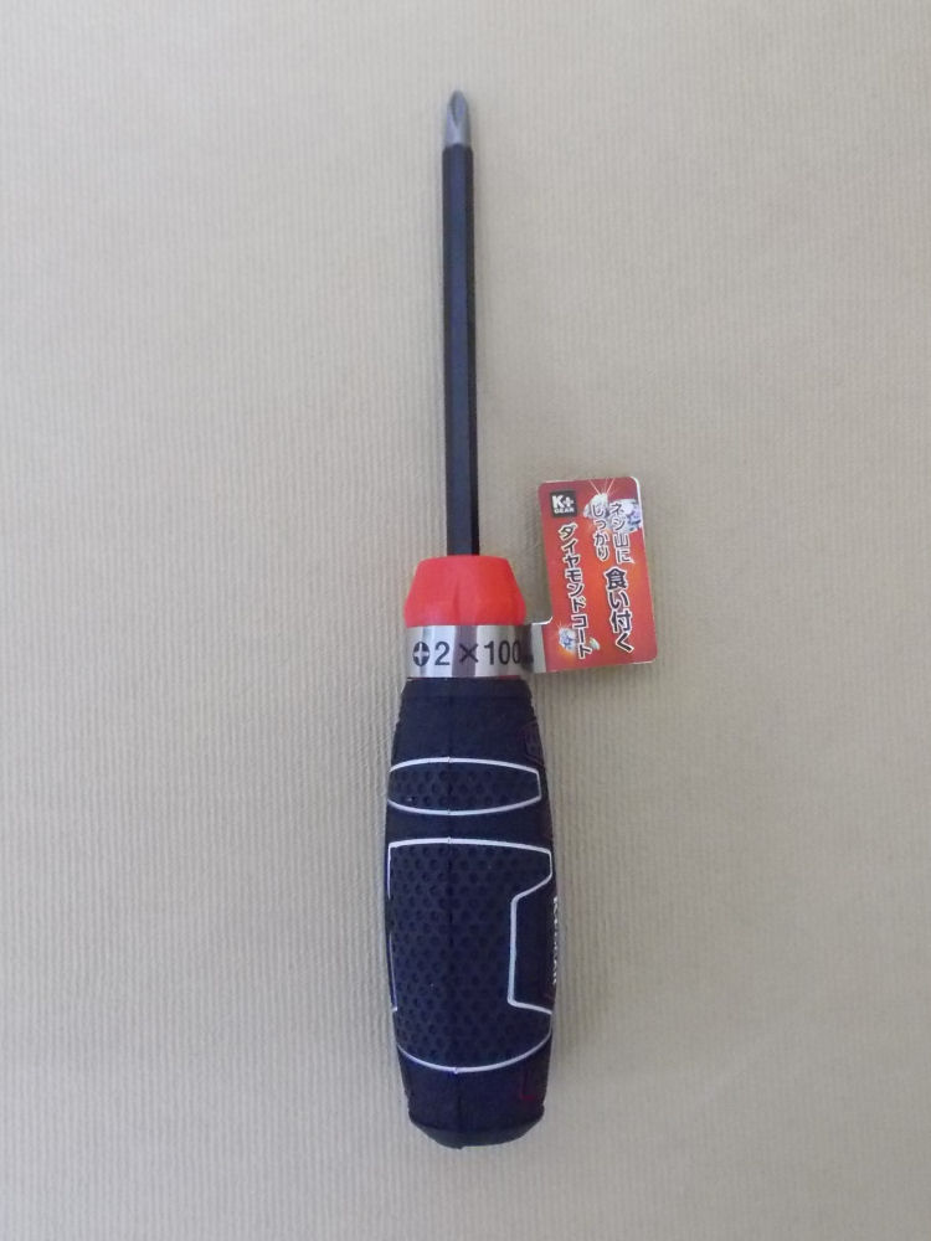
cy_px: 620
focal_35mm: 26
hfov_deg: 53.1
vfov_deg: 67.3
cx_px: 466
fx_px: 932
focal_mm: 4.6
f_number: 3.2
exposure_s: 1/40
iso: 800
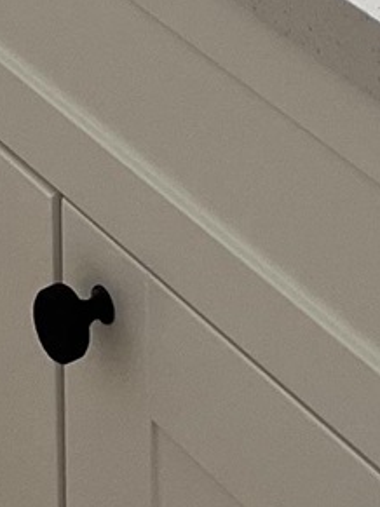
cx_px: 326
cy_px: -1094
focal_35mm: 206
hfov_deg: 7.2
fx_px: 3017
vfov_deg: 8.0
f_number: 1.6
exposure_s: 1/120
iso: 100
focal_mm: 5.1
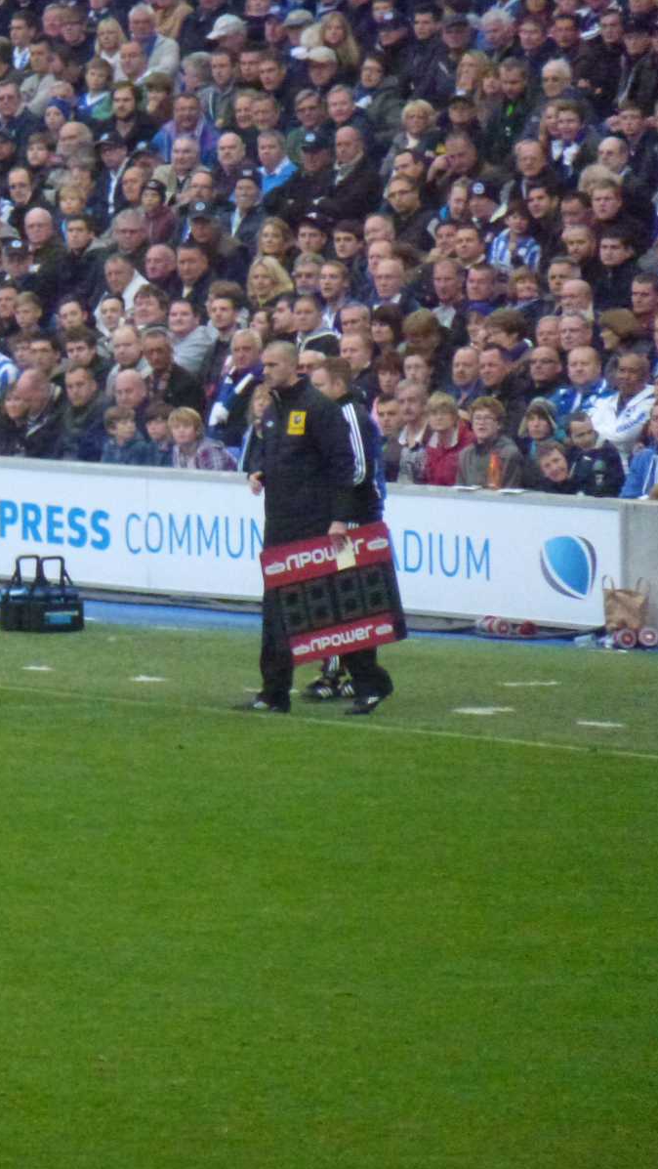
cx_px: -116
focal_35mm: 559
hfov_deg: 2.2
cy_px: 585
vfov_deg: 3.9
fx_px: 17326
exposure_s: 1/200
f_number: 5.9
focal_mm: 68.8
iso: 1600
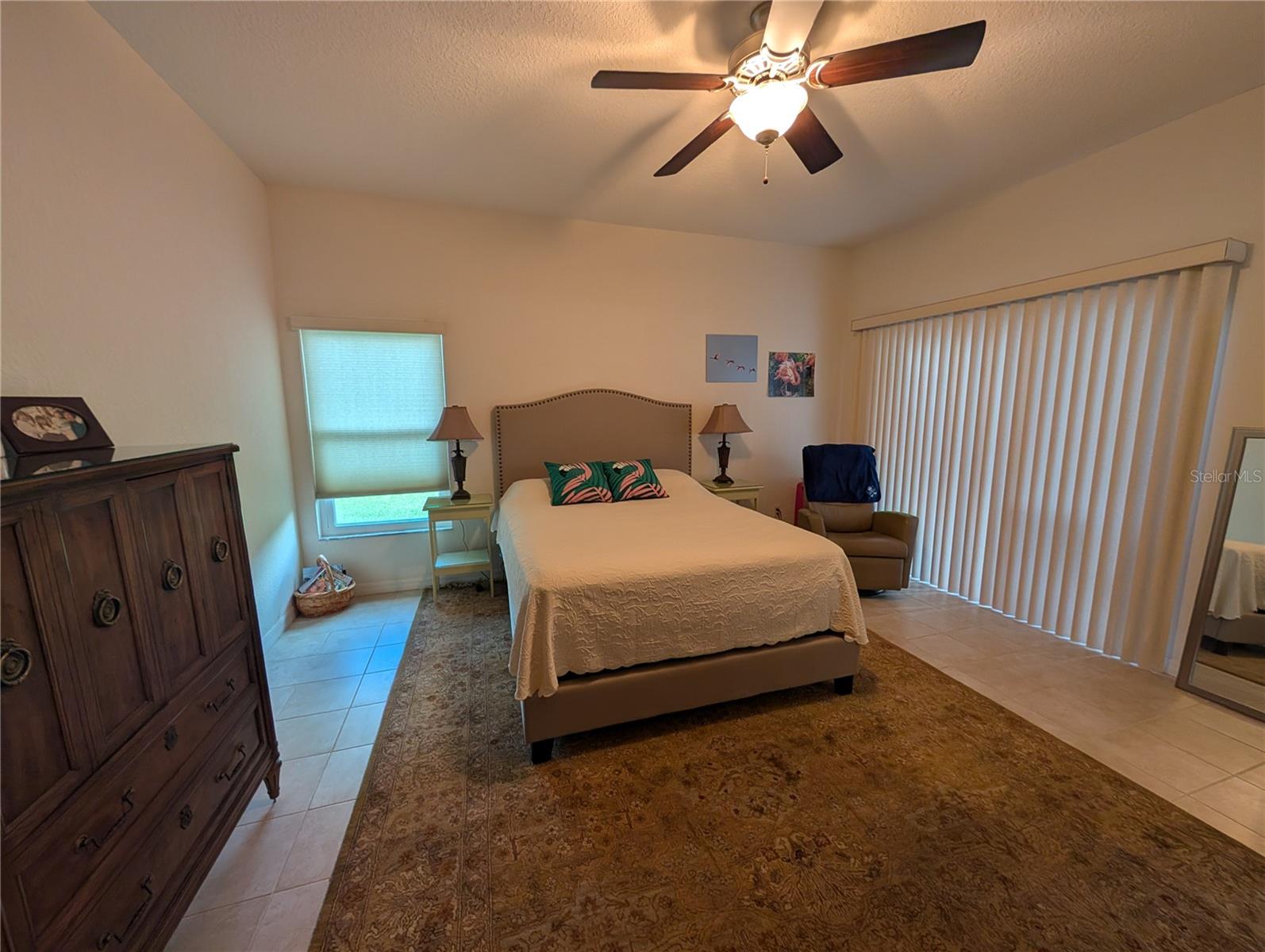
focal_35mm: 12
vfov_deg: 94.6
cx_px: 632
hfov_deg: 110.5
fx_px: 439
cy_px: 476
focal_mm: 2.02
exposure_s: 1/40
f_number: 1.7
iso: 66
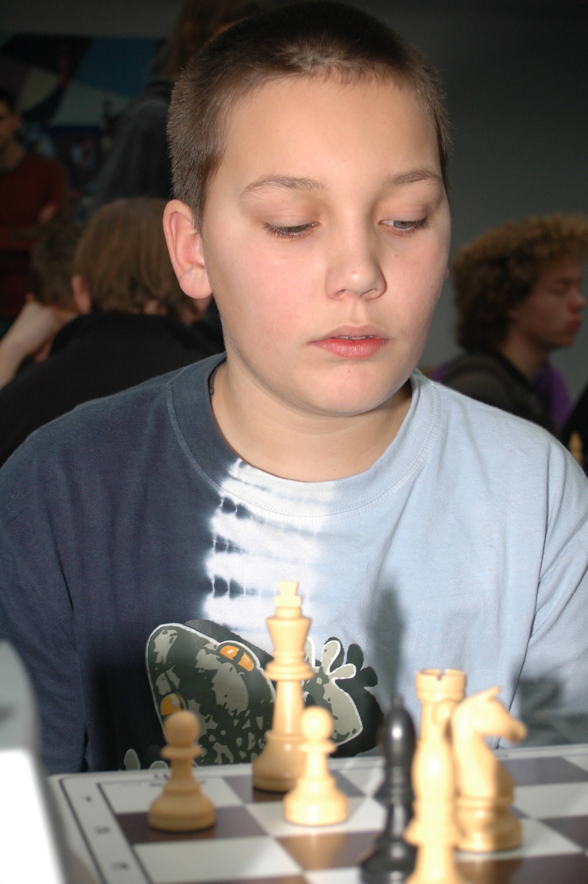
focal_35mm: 75
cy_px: 442
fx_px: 1841
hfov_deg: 18.2
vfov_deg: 27.0
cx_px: 294
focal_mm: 50
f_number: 5.6
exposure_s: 1/60
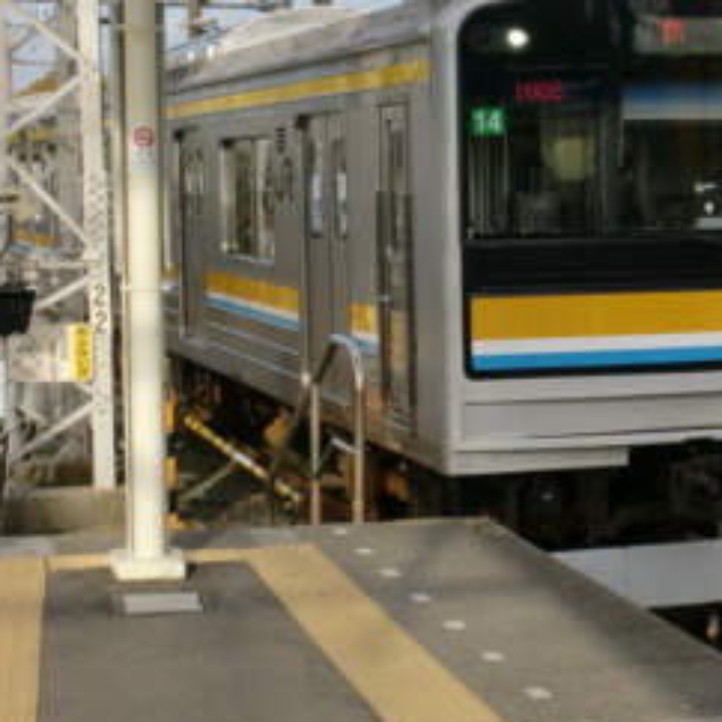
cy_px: 361
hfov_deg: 18.6
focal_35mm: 92
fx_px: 2171
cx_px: 612
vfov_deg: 18.9
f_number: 3.7
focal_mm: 9.3
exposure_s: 1/400
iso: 64
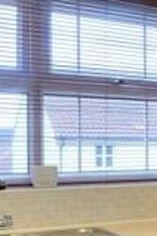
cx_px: 144
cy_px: 157
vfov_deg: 32.1
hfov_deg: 21.4
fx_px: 406
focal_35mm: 62
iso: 100
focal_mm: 10
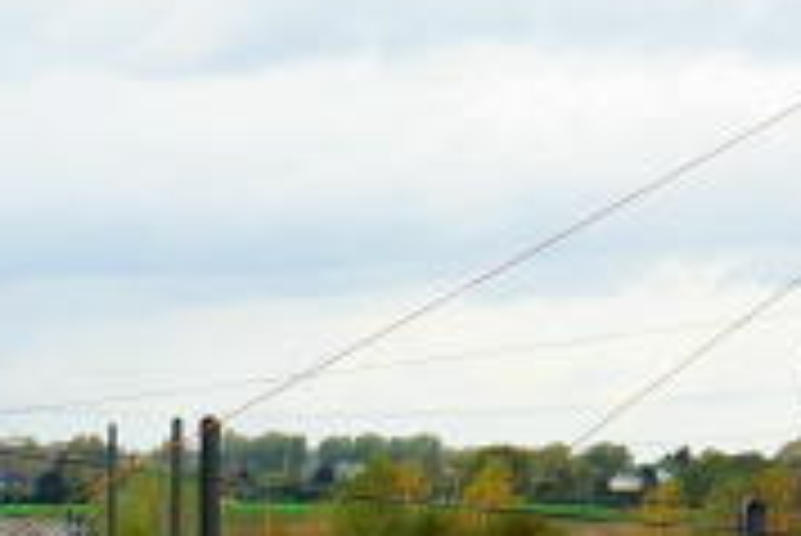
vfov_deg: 6.4
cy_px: 1473
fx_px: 4498
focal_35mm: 202
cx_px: -310
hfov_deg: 9.9
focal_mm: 24
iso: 640
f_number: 6.3
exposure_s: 1/500
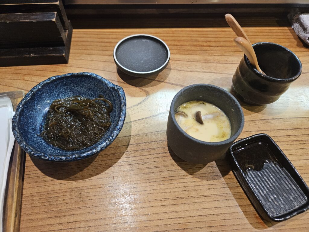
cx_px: 154
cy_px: 116
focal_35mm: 23
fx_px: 205
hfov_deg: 73.9
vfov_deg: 58.9
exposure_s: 1/60
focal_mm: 5.4
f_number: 1.8
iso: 500
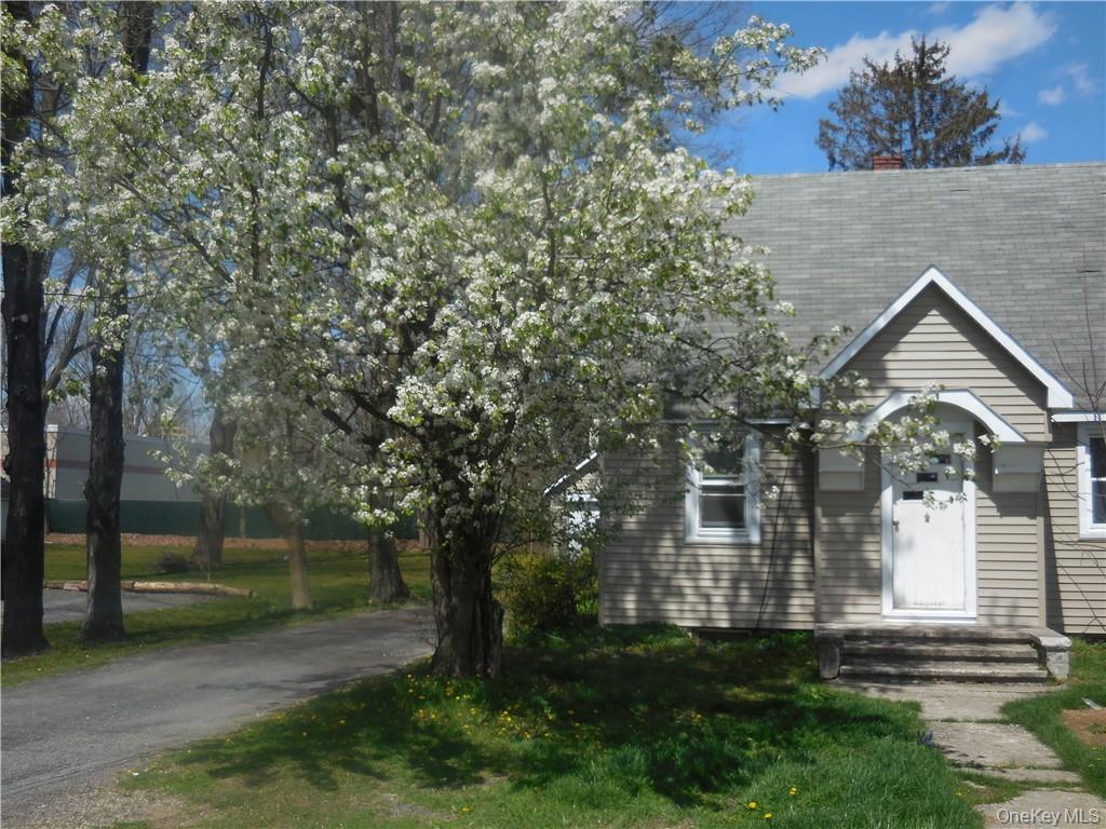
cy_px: 414
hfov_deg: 47.9
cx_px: 553
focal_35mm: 39
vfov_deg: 36.8
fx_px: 1246
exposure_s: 1/1250
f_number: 3.9
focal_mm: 7
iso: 125
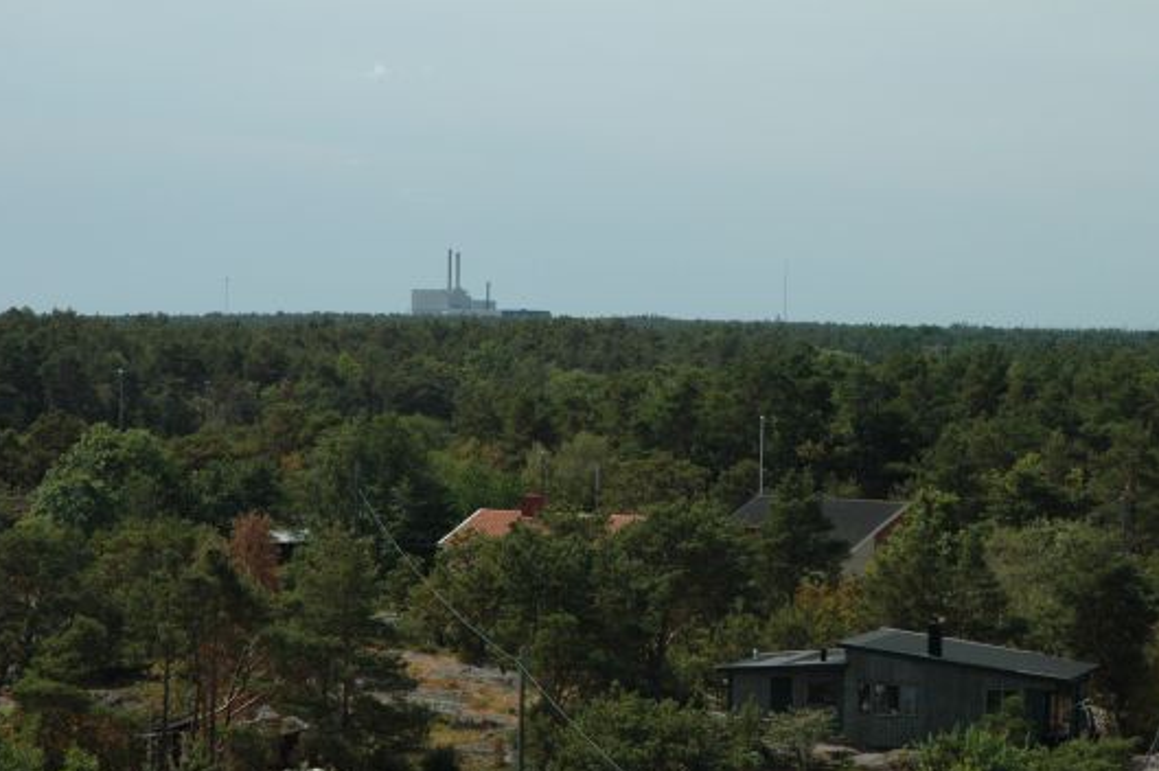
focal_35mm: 127
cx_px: 655
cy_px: 340
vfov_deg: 10.8
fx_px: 4086
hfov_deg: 16.1
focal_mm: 70
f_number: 13
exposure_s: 1/640
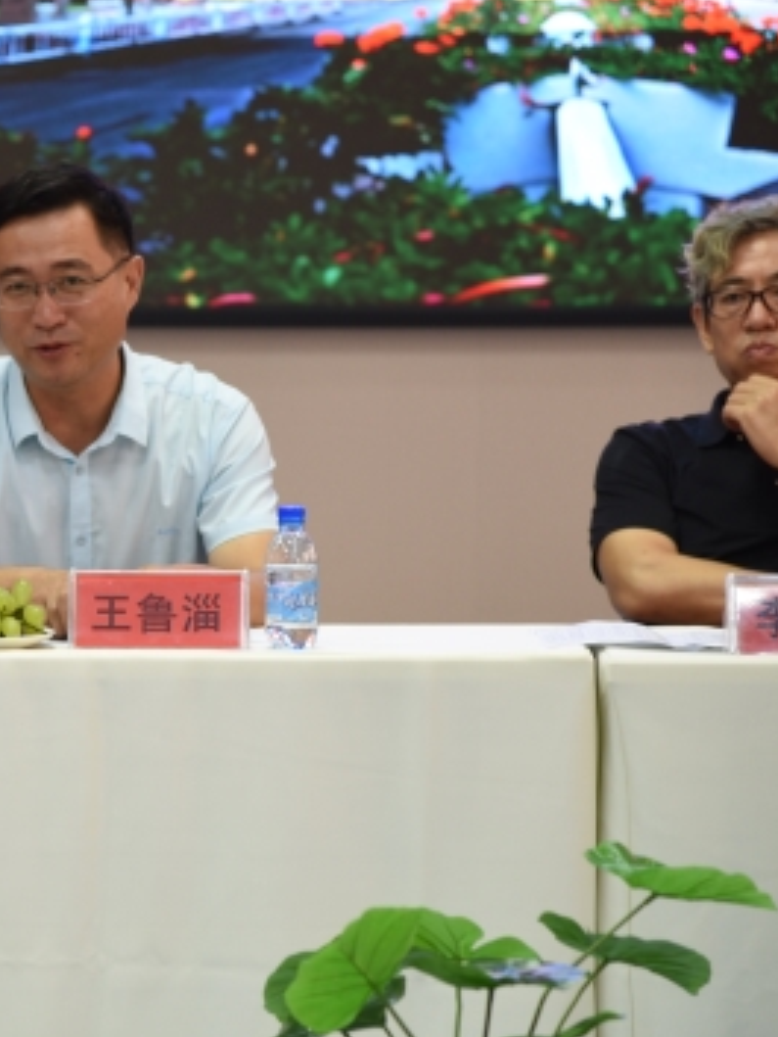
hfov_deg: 7.6
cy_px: 558
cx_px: 21
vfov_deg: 10.1
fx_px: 5870
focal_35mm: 196
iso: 640
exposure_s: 1/40
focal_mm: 120
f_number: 4
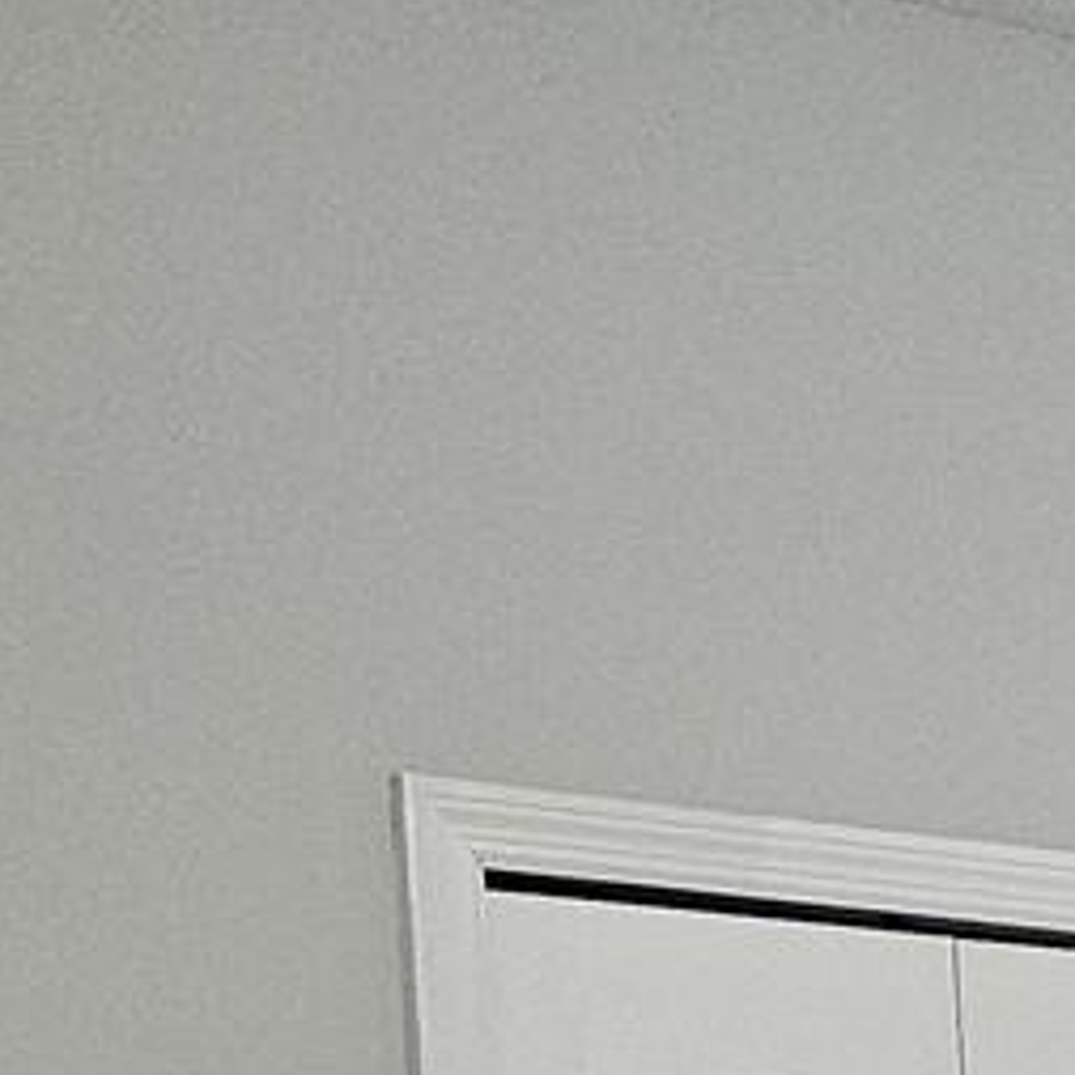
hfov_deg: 11.5
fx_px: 4708
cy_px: 2142
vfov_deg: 11.7
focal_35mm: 134
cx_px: 2239
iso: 250
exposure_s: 1/120
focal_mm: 5
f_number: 1.8
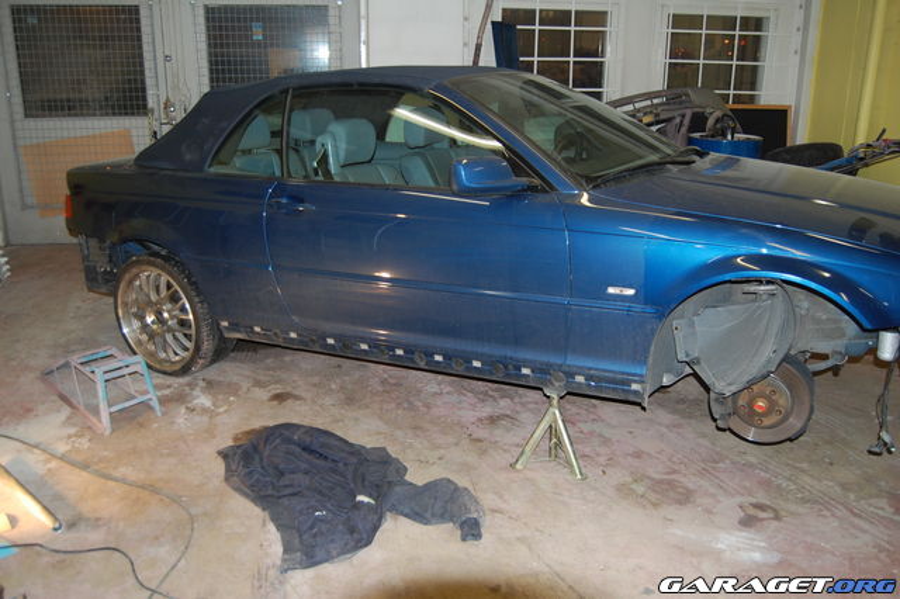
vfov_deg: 43.6
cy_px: 300
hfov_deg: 62.0
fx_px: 750
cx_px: 450
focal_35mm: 30
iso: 400
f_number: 3.8
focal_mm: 20
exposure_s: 1/60
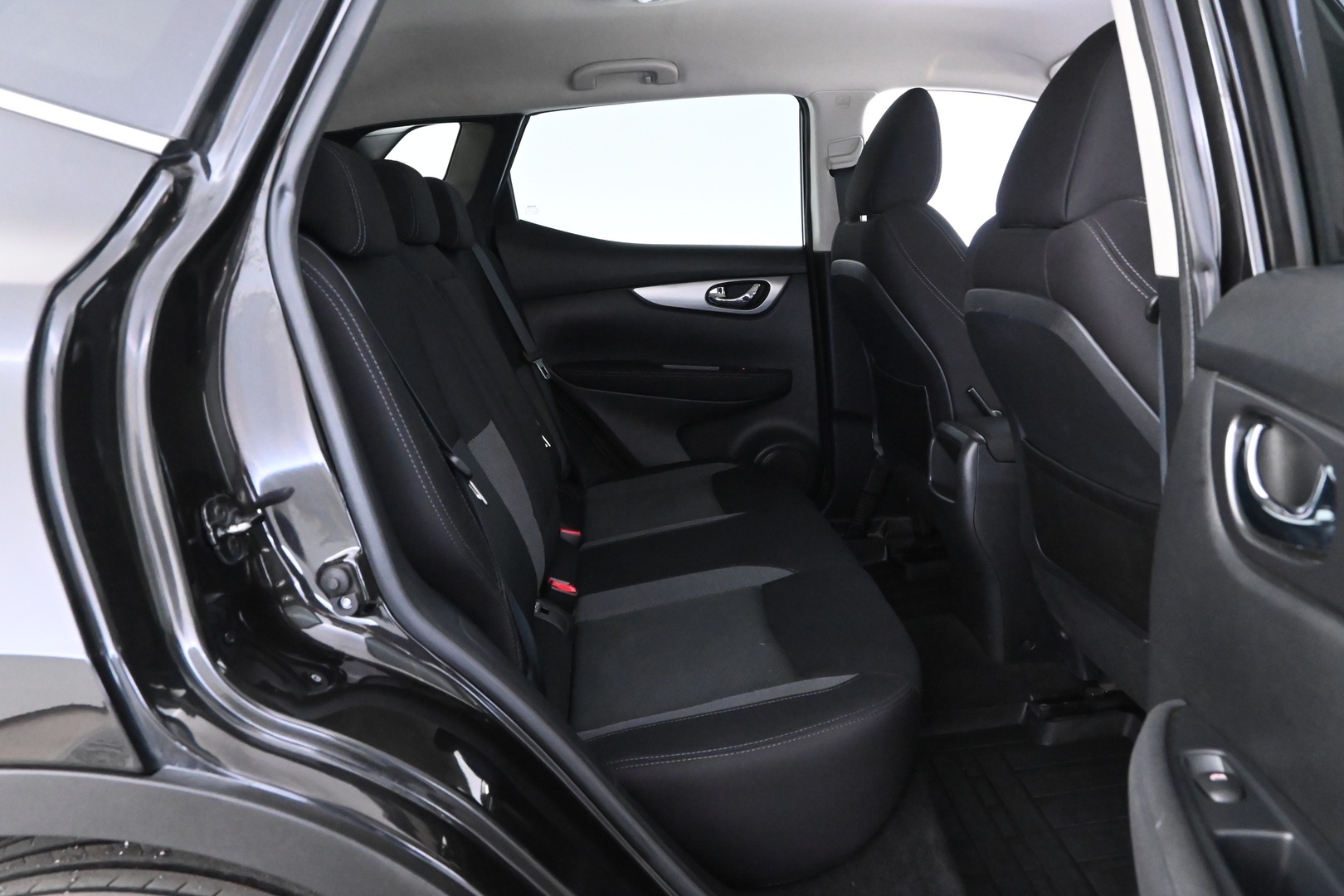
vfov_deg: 53.1
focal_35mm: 24
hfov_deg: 73.7
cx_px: 672
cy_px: 448
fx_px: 896
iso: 6400
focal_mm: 16
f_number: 5.6
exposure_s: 1/13
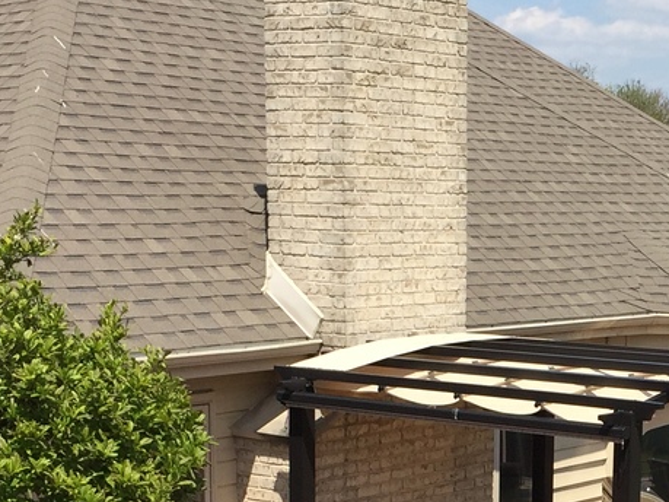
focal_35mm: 91
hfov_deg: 20.9
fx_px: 1758
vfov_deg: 15.9
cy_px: 520
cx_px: 644
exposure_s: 1/2326
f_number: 2.2
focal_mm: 4.15
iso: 32
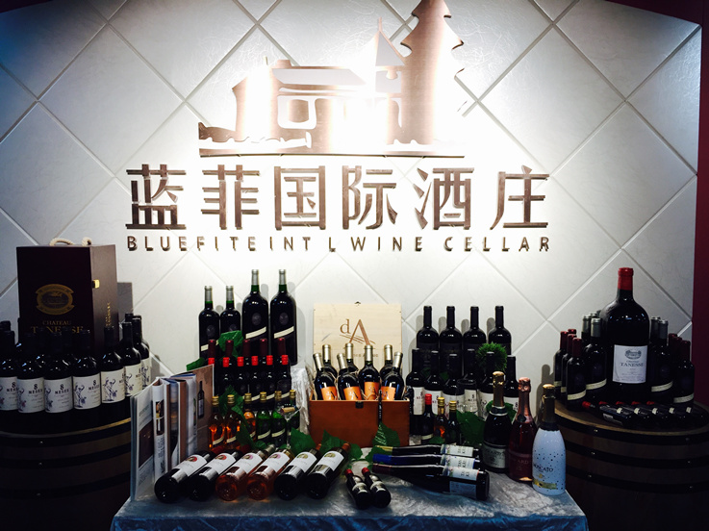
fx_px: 594
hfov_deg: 61.7
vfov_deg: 48.2
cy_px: 266
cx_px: 354
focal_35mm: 29
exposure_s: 1/100
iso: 50
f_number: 2.2
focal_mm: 4.15
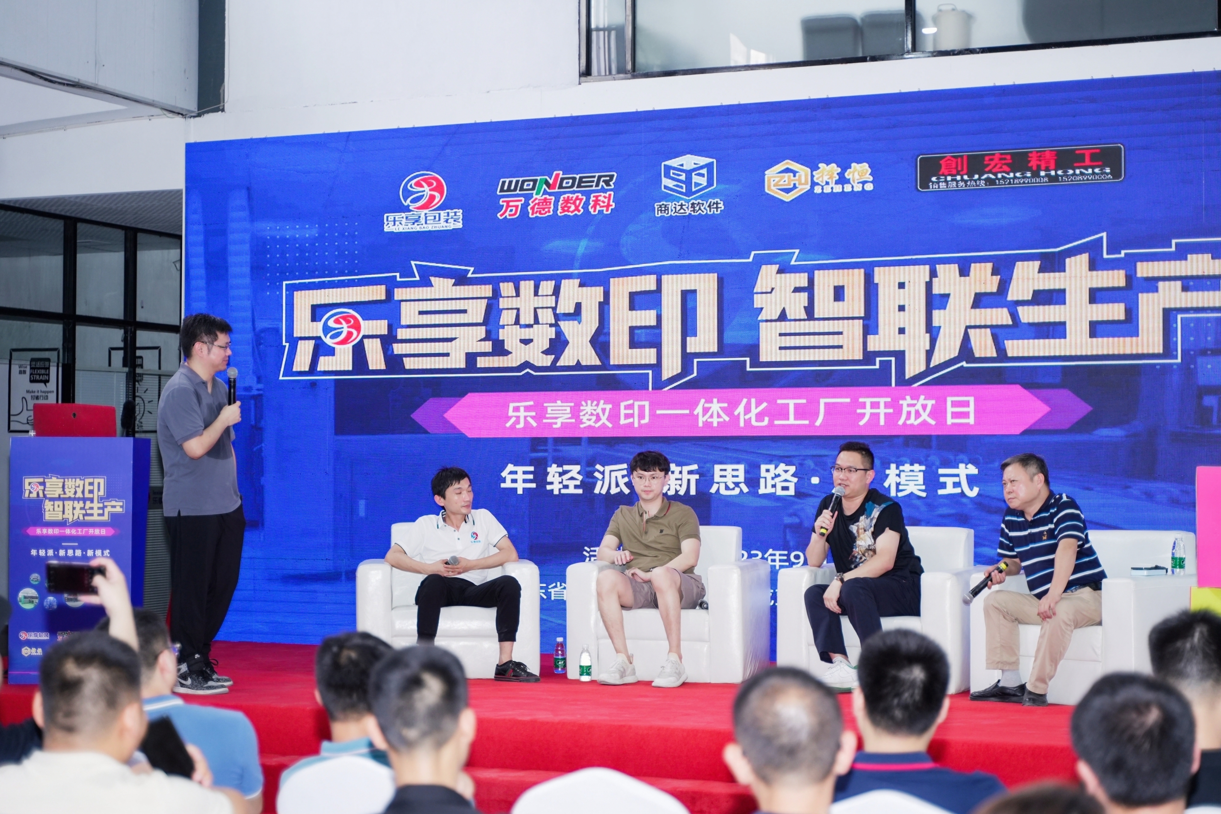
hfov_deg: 32.9
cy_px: 407
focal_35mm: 61
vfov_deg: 22.3
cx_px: 610
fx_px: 2069
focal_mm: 61
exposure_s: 1/250
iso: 640
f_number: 2.8
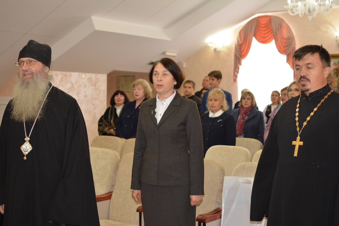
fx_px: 494
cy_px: 113
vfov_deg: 25.8
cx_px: 170
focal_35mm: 52
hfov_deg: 37.8
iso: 400
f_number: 2.8
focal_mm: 35
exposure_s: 1/125
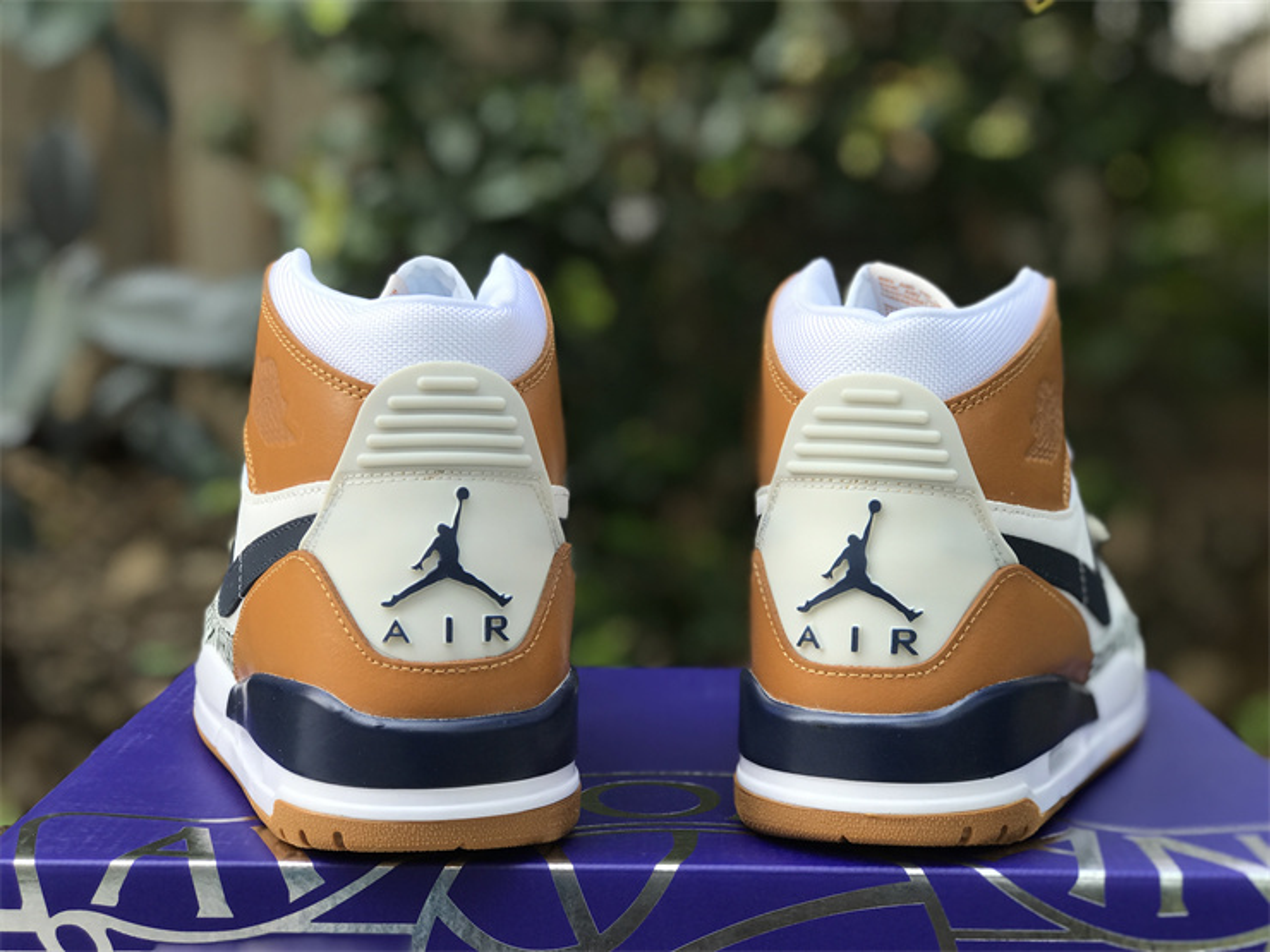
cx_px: 635
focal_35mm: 57
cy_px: 476
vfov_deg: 25.7
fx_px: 2091
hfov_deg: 33.8
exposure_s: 1/199
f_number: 2.8
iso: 20
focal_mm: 6.6
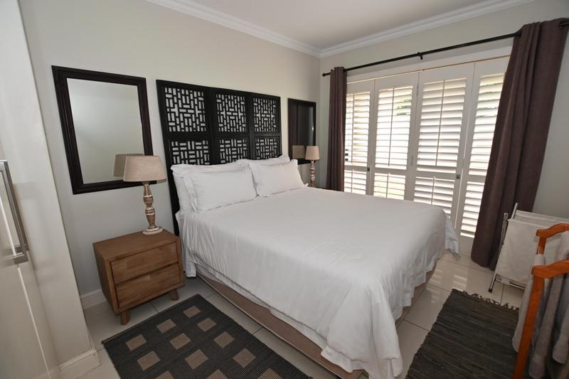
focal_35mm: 15
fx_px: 237
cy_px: 190
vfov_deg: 77.3
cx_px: 284
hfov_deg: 100.4
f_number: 4
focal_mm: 10
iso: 280
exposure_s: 1/60
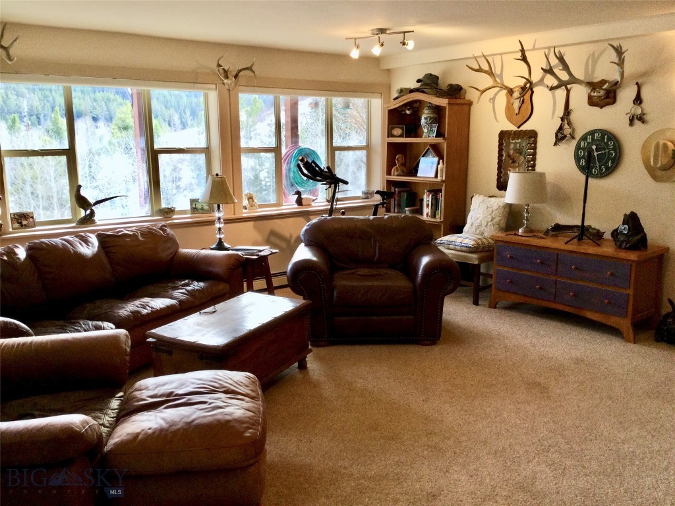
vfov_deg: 45.4
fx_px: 604
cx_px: 338
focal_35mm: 31
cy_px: 253
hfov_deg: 58.4
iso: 32
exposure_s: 1/40
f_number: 2.4
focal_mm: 3.3
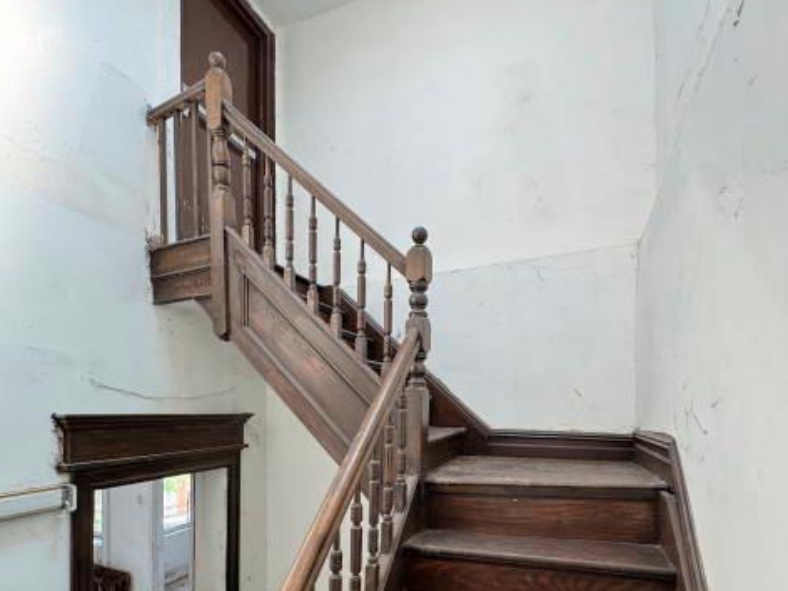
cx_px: 397
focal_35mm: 19
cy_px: 412
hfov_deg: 84.7
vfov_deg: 66.1
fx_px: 433
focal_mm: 2.22
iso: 80
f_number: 2.2
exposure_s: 1/99
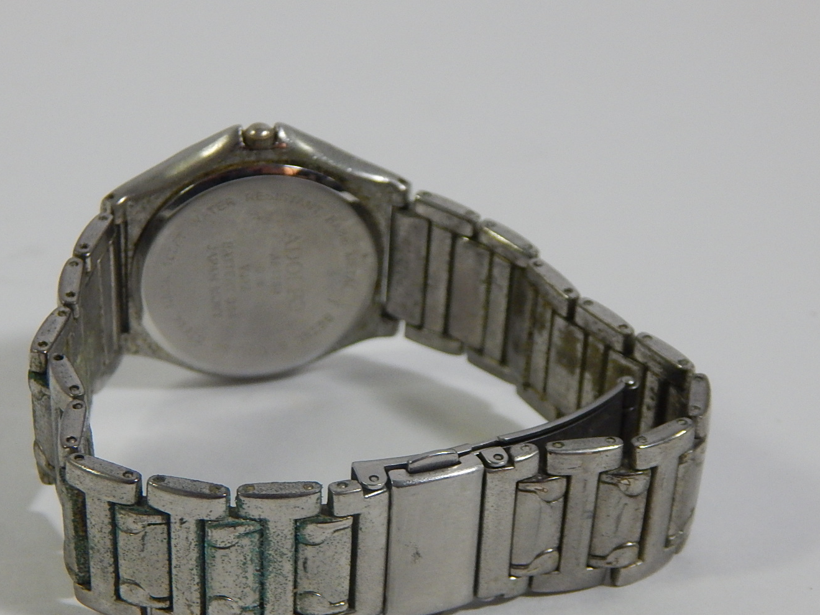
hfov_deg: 21.5
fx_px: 2155
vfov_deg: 16.2
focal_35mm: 91
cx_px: 385
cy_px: 353
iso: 400
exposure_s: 1/100
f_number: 4.2
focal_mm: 13.5
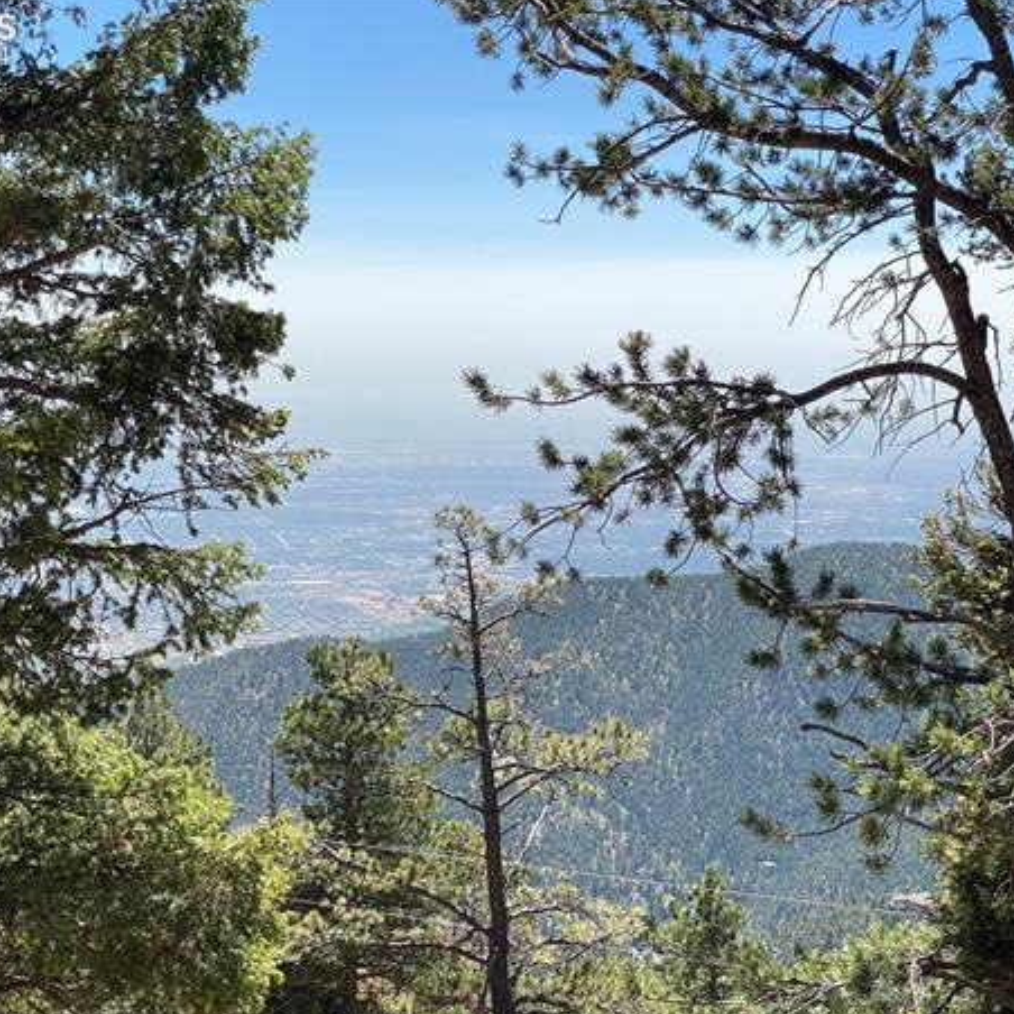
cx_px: 453
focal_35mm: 65
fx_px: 2154
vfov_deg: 26.5
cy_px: 526
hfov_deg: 26.5
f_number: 2
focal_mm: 6
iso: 20
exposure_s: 1/1845
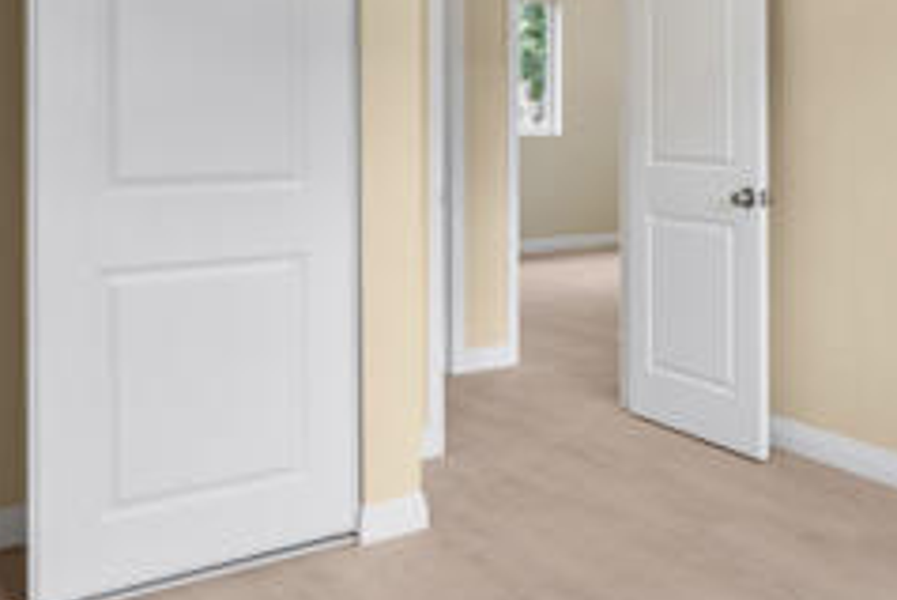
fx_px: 1072
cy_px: 98
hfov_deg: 42.0
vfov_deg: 30.3
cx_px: 795
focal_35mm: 43
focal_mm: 16
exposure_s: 1/4
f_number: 8
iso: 250
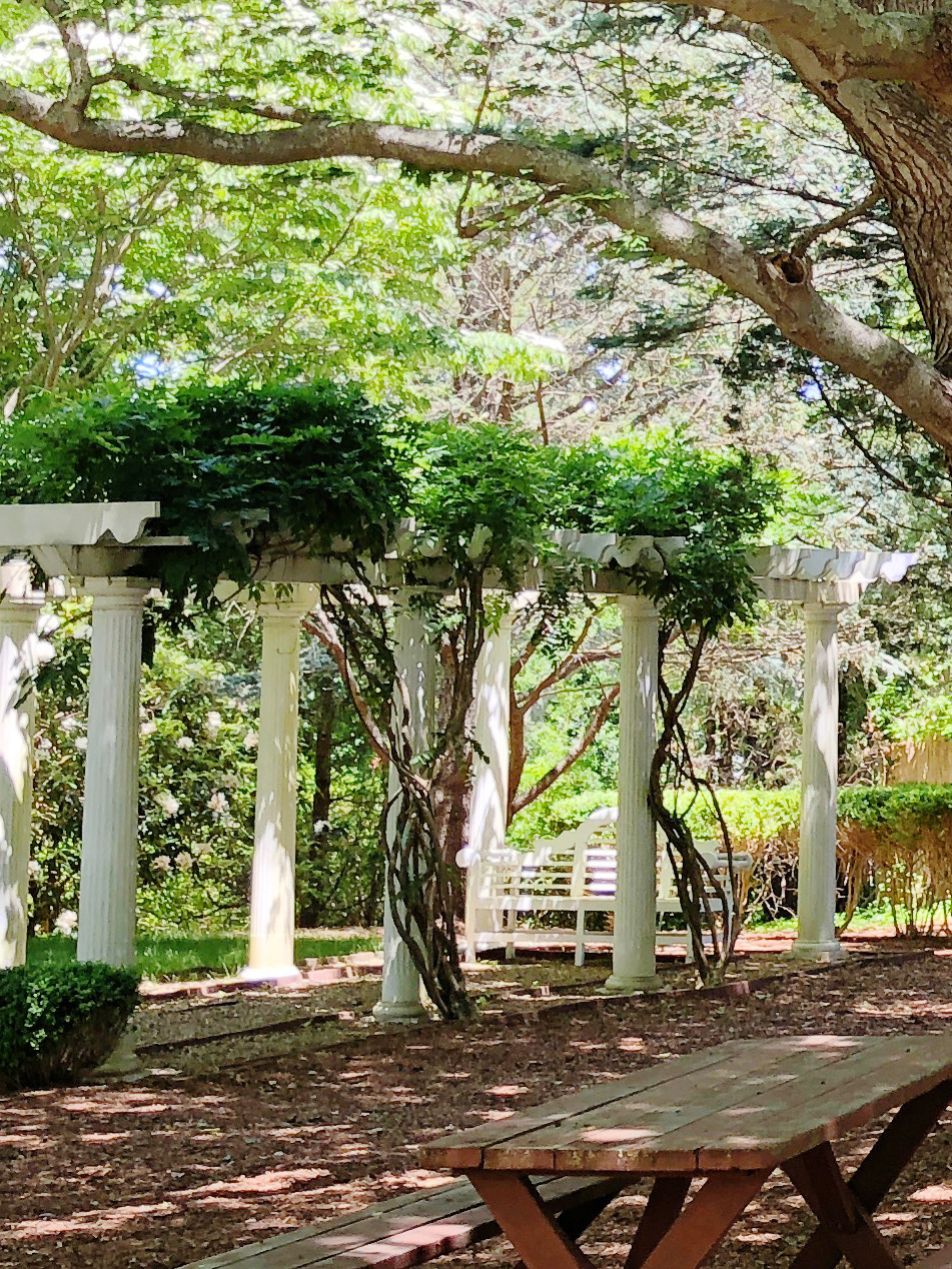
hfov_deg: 14.8
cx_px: 1643
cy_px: 352
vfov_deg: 21.9
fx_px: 3264
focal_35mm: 89
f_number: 1.8
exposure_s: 1/165
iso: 20
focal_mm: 3.99
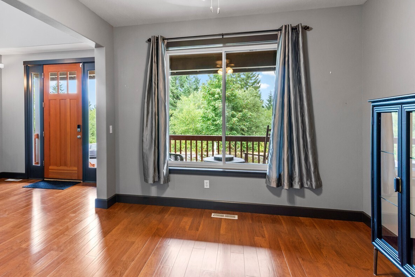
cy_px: 125
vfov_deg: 55.1
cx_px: 168
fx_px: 265
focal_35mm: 23
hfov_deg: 75.3
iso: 200
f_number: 10
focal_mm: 16
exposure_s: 1/4
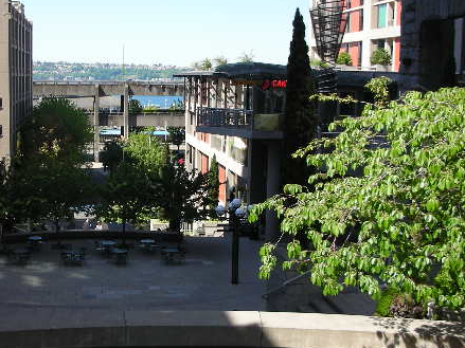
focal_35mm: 51
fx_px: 685
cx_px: 135
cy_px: 176
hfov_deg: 36.9
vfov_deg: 28.5
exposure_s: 1/287
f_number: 3
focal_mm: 5.8
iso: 50
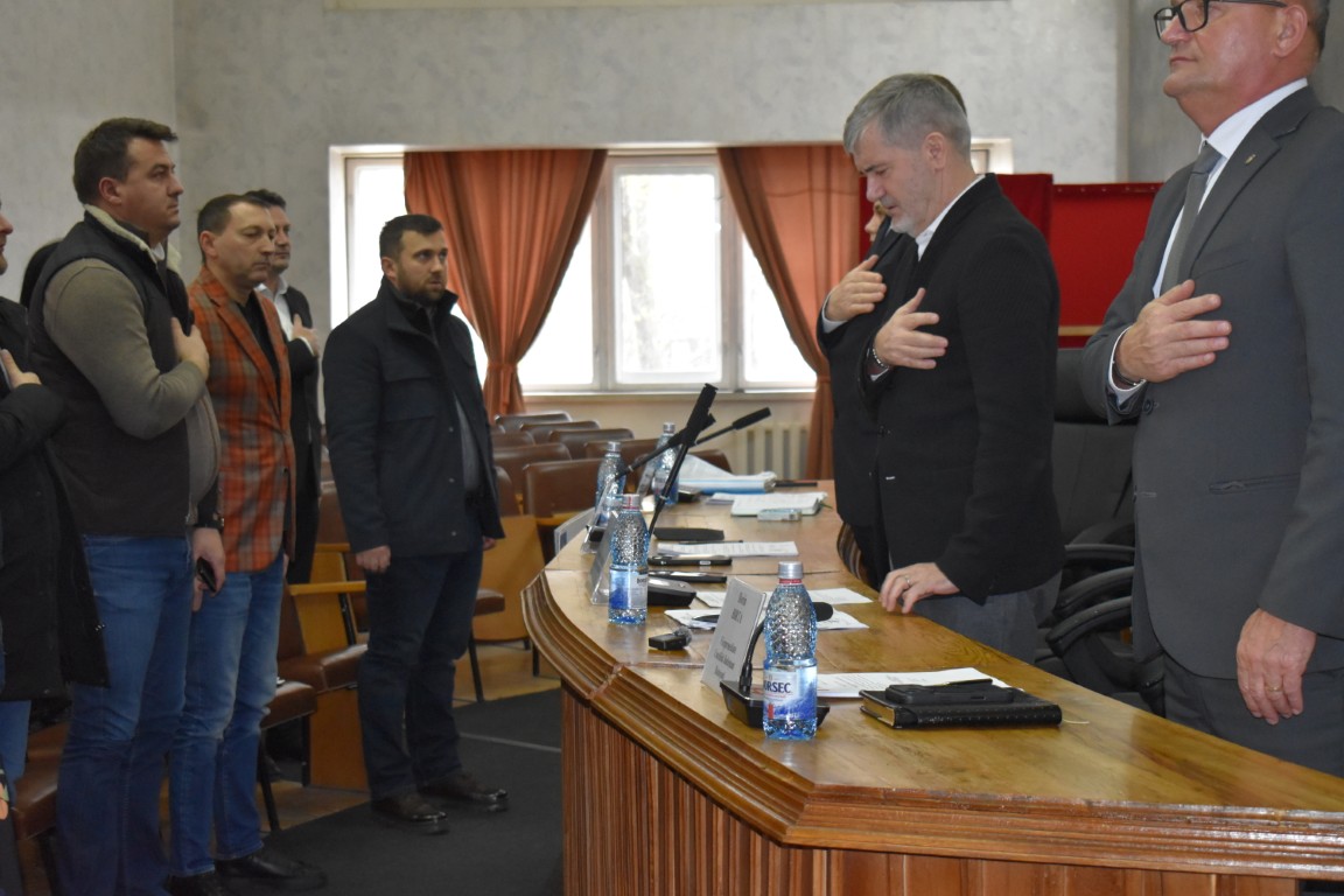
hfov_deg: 33.4
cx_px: 672
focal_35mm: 60
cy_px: 448
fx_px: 2240
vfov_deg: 22.6
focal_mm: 40
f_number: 5
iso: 3200
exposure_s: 1/60
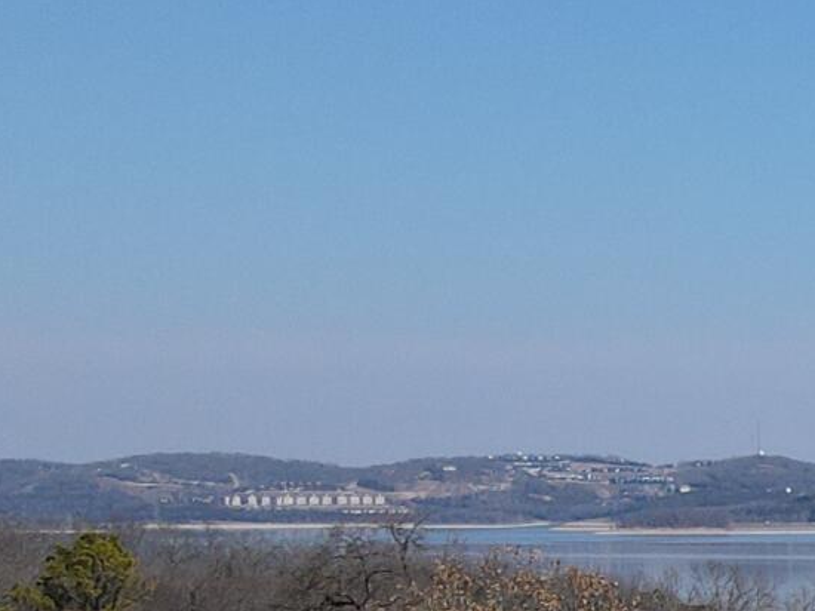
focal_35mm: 131
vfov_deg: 11.2
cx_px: 1811
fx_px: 3083
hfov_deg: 12.5
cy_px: 644
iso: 100
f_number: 2.8
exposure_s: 1/1250
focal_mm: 4.5
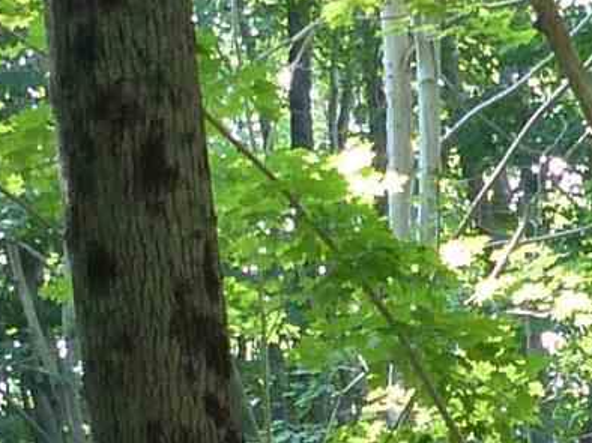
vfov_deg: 7.5
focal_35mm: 195
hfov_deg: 10.1
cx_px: 410
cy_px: 613
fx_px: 3333
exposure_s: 1/60
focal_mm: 4.5
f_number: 2.8
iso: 200
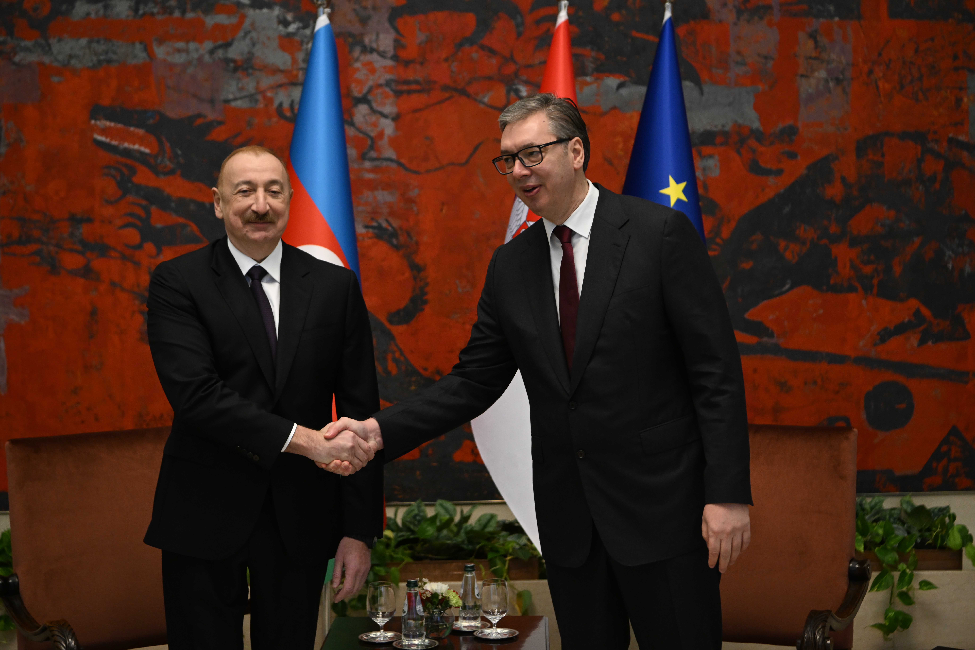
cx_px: 488
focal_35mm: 70
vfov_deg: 19.5
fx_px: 1896
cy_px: 325
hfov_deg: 28.8
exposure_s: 1/250
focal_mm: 70
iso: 2000
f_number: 4
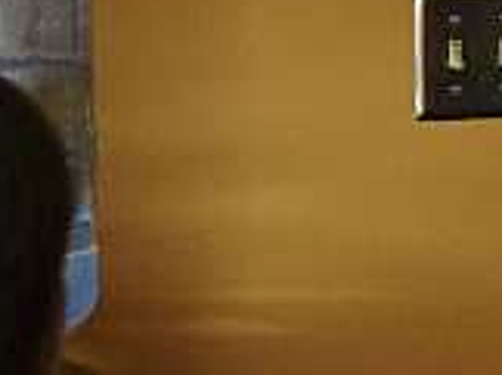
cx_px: 1007
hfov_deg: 5.8
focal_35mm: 333
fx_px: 4822
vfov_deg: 4.4
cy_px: -59
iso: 6400
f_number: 4
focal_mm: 70
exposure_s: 1/160
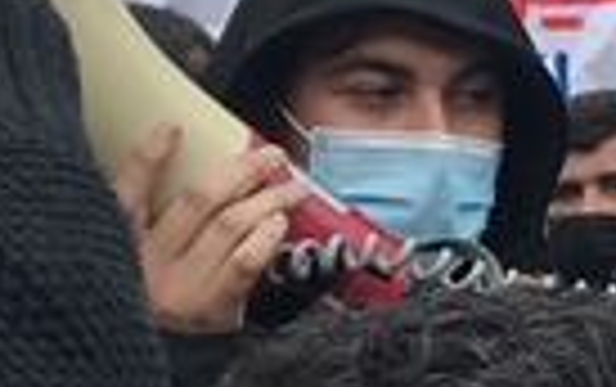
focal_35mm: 173
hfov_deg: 11.5
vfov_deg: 7.4
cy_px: -328
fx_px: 2908
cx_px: 980
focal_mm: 3.99
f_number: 1.8
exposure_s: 1/218
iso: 20
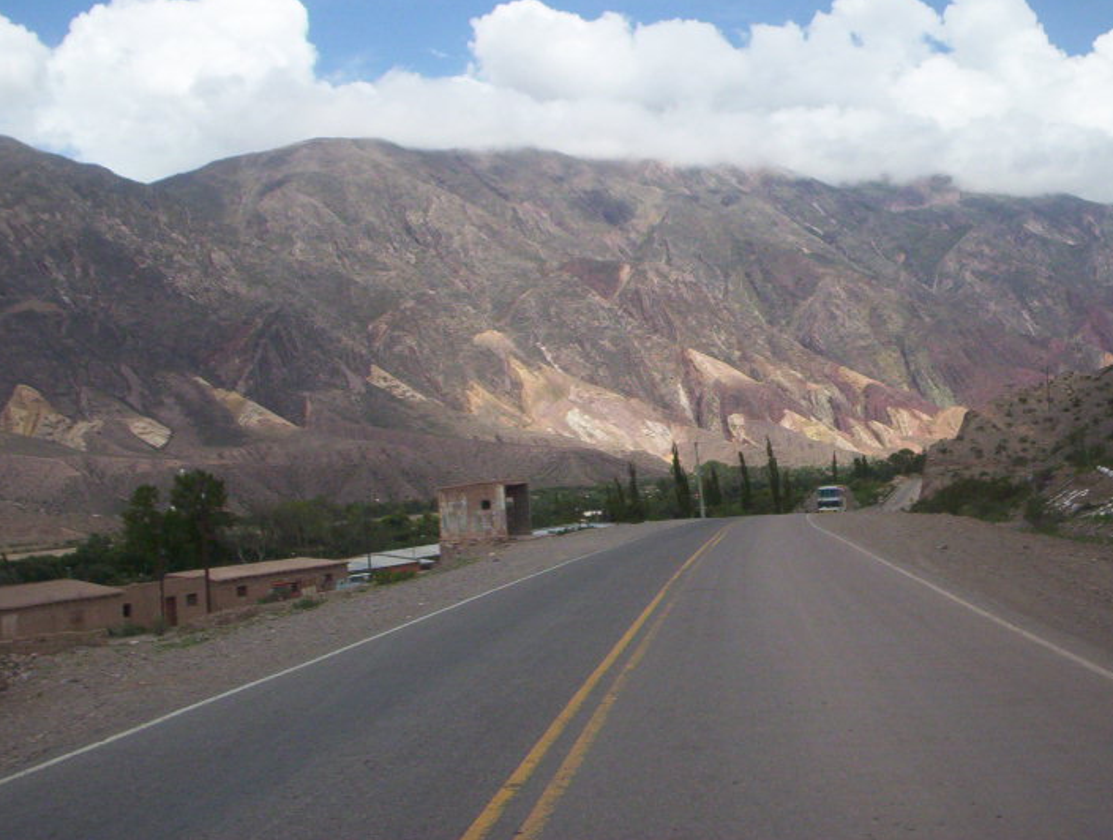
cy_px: 357
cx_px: 581
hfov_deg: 42.8
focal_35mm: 44
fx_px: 1418
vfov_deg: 32.9
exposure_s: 1/1242
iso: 100
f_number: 4.5
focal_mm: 4.99
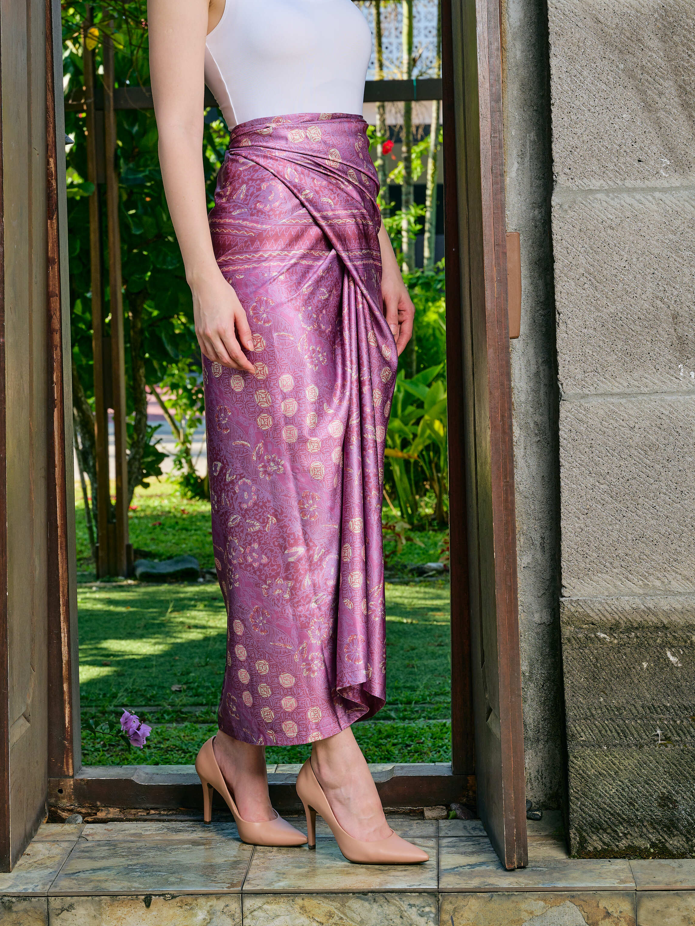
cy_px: 482
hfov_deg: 17.6
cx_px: 293
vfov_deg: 23.3
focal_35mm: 84
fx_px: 2249
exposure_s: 1/160
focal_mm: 65
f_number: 8
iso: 100
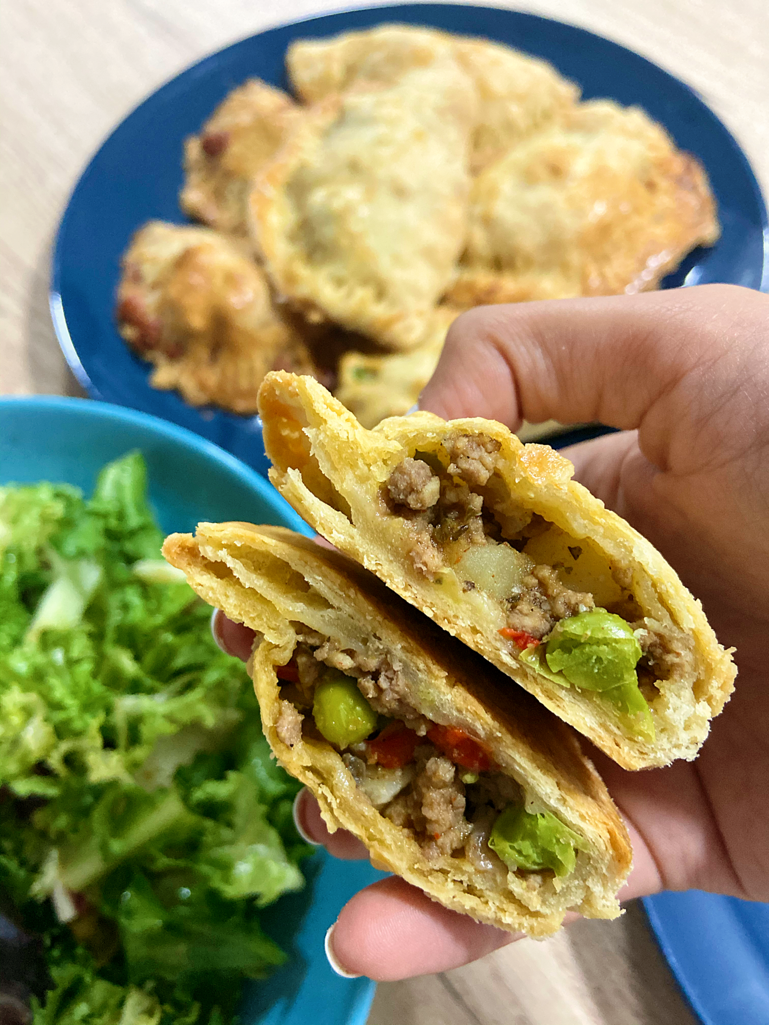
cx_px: 384
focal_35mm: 26
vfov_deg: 67.3
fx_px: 770
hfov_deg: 53.1
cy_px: 512
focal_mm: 4.25
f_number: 1.8
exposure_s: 1/50
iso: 400
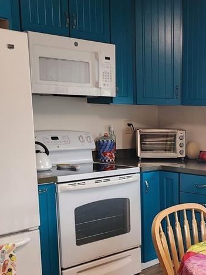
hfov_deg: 23.8
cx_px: 204
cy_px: 210
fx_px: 468
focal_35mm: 59
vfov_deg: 32.0
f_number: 1.8
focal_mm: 6.4
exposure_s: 1/120
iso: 320
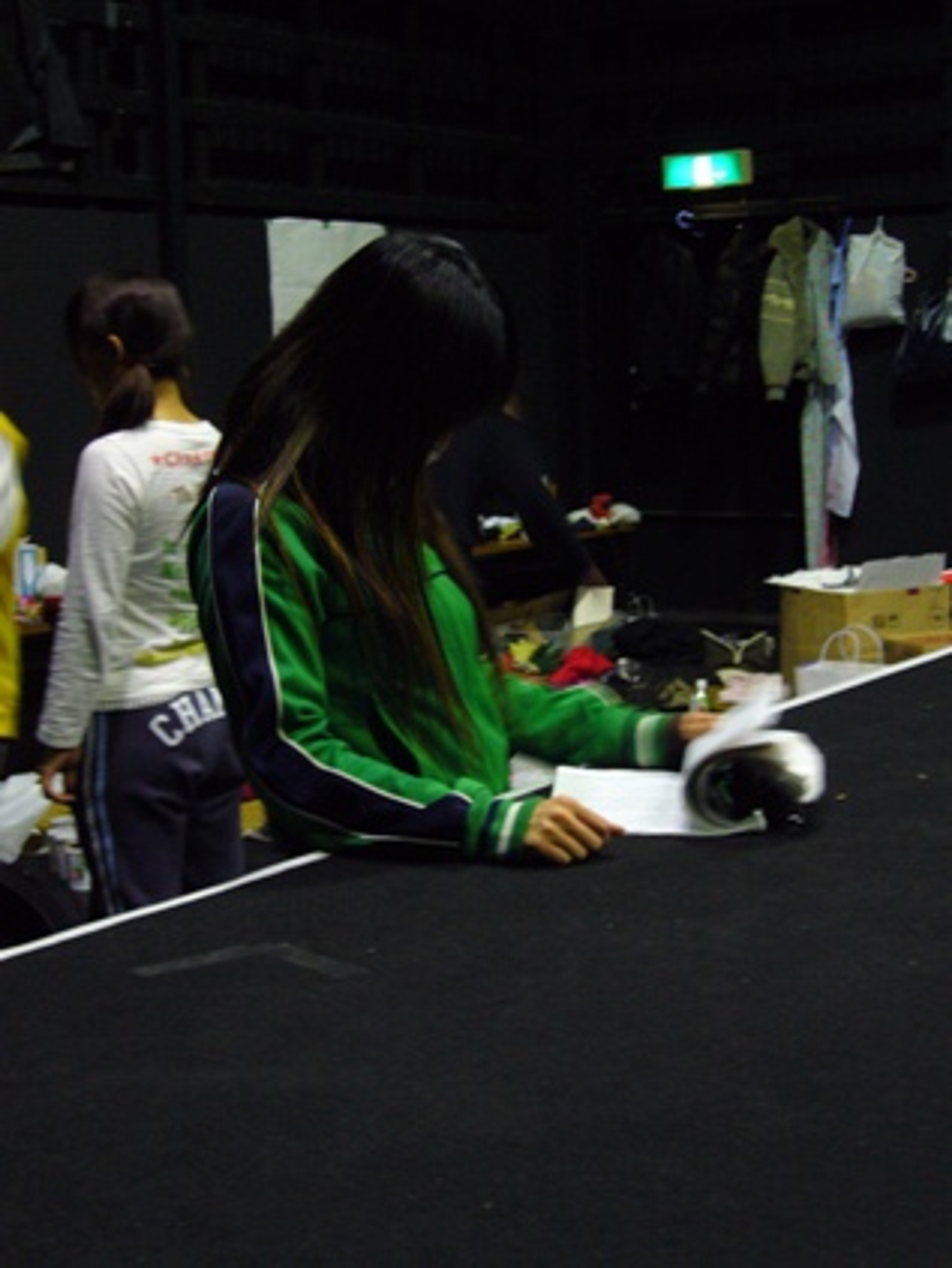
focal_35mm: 63
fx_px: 2308
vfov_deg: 30.7
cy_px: 634
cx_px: 476
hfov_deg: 23.3
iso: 200
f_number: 3.8
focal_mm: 10.4
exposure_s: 1/8
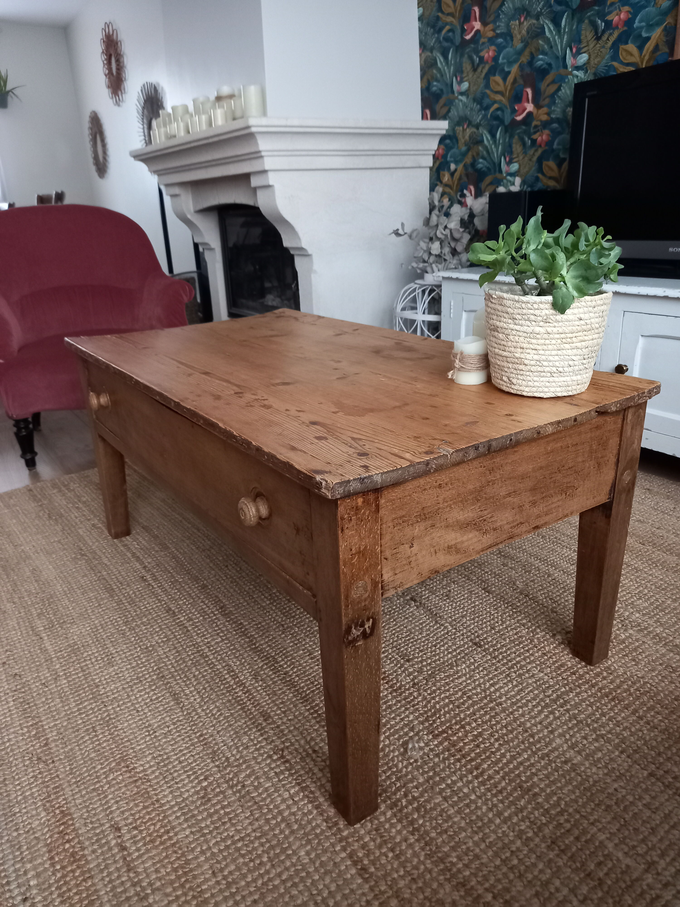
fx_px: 655
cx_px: 340
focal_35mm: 25
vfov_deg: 69.4
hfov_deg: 54.9
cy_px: 454
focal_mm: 4.6
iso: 400
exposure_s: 1/25
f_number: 2
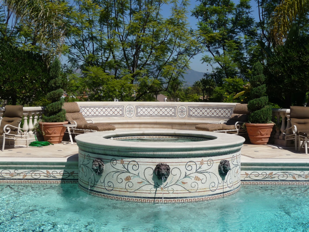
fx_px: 446
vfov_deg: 29.1
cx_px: 154
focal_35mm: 50
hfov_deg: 38.2
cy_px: 116
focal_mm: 8.5
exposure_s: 1/250
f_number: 10
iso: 100
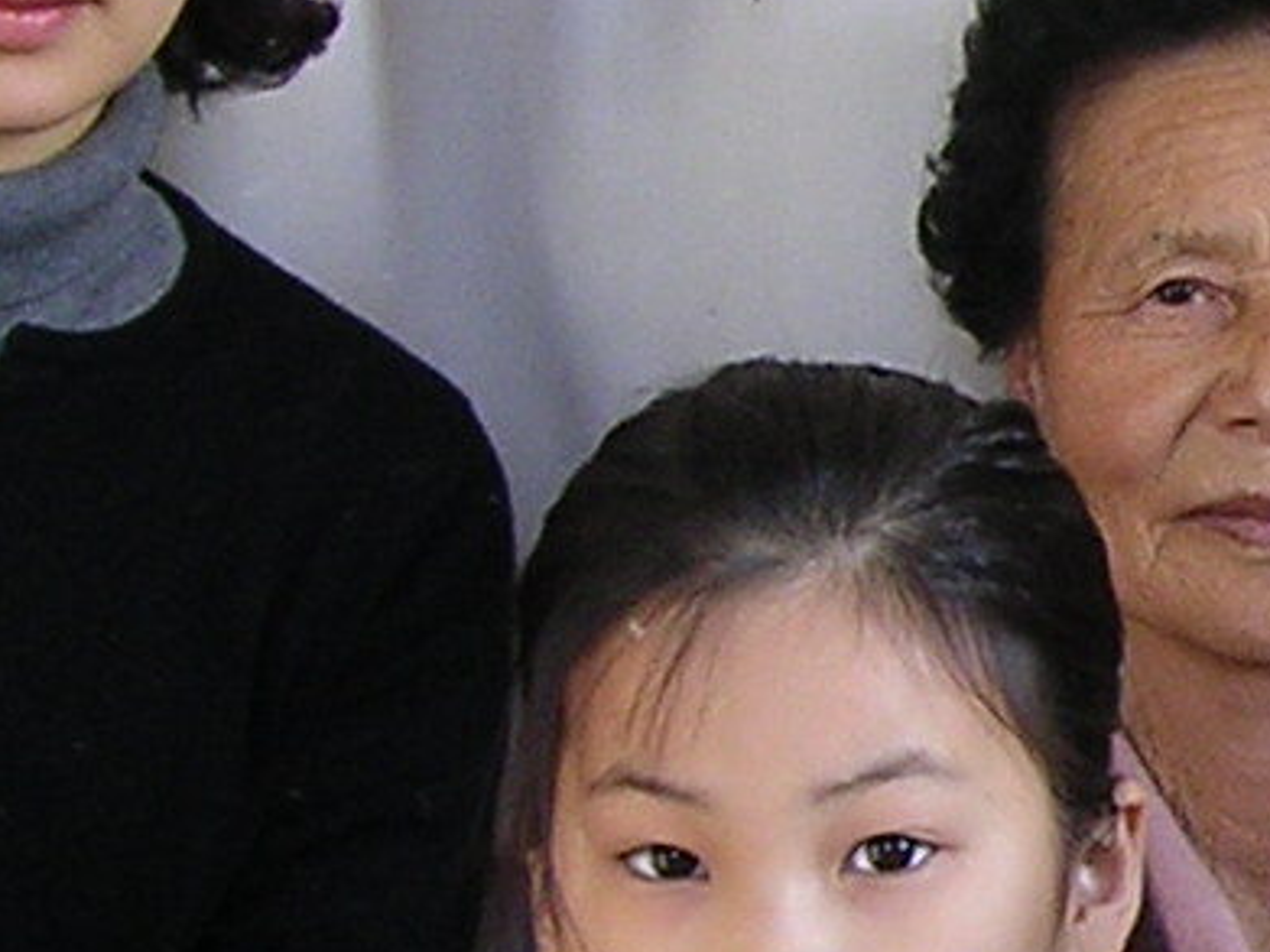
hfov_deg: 9.6
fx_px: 7299
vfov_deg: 7.5
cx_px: 2124
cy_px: 318
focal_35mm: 199
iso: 100
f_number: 2.8
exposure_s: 1/25.2
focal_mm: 5.8
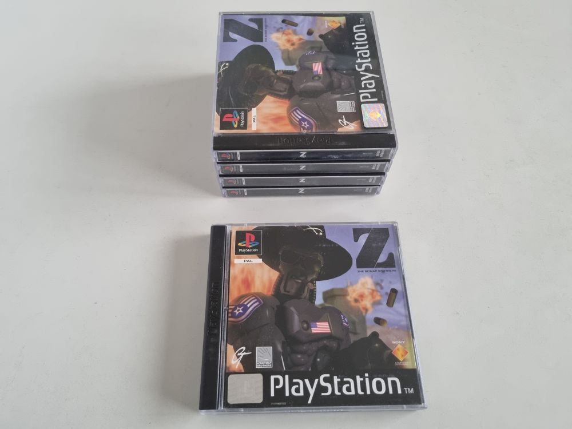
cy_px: 214
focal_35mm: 26
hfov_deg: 67.3
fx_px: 430
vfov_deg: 53.1
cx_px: 286
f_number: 1.8
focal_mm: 5.4
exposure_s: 1/50
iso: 400
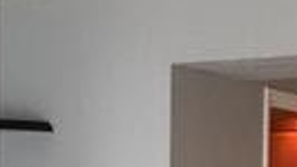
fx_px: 1198
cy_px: 312
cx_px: 152
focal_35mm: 152
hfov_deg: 14.1
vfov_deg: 7.7
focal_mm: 4.15
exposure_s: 1/15
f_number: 2.2
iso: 40
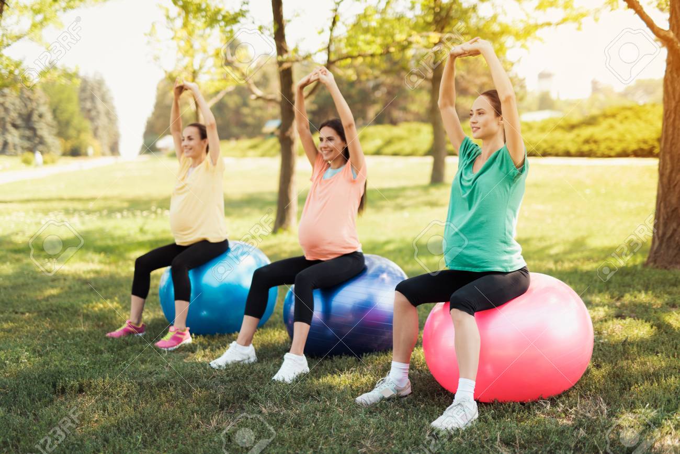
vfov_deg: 27.0
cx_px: 340
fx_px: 944
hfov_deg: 39.6
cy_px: 227
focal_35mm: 50
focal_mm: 50
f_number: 1.4
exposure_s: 1/800
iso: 125
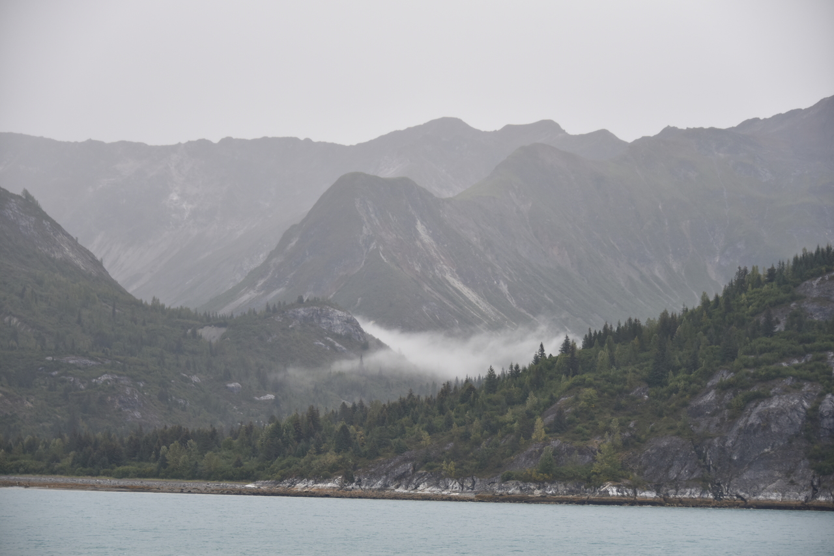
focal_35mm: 98
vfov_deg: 14.0
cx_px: 417
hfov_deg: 20.8
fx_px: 2271
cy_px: 278
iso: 400
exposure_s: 1/200
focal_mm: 98
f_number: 5.3
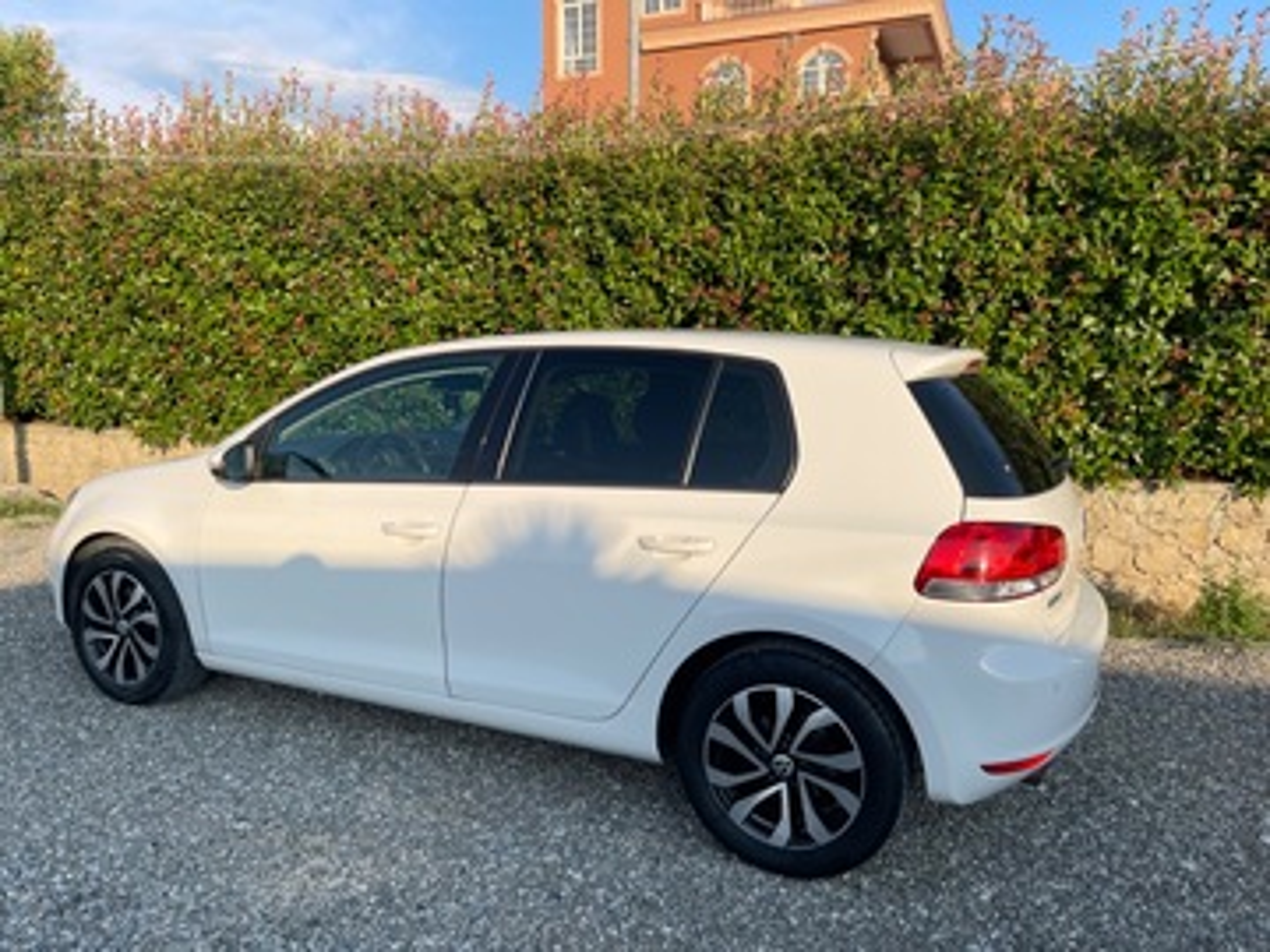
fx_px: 954
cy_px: 476
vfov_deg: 53.1
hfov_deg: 67.3
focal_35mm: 26
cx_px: 635
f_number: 1.6
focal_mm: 5.1
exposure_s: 1/2336
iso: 32
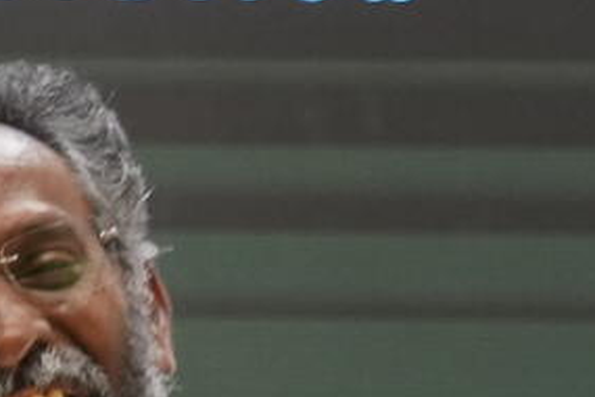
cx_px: -814
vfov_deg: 4.2
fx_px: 5338
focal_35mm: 323
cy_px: 769
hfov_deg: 6.1
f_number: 4
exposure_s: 1/160
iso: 2500
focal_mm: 48
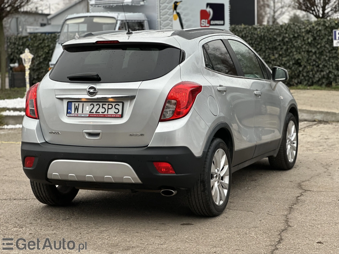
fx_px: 754
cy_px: 127
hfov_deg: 25.3
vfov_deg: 19.1
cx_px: 170
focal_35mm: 77
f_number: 2.8
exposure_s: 1/121
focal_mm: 9
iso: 100
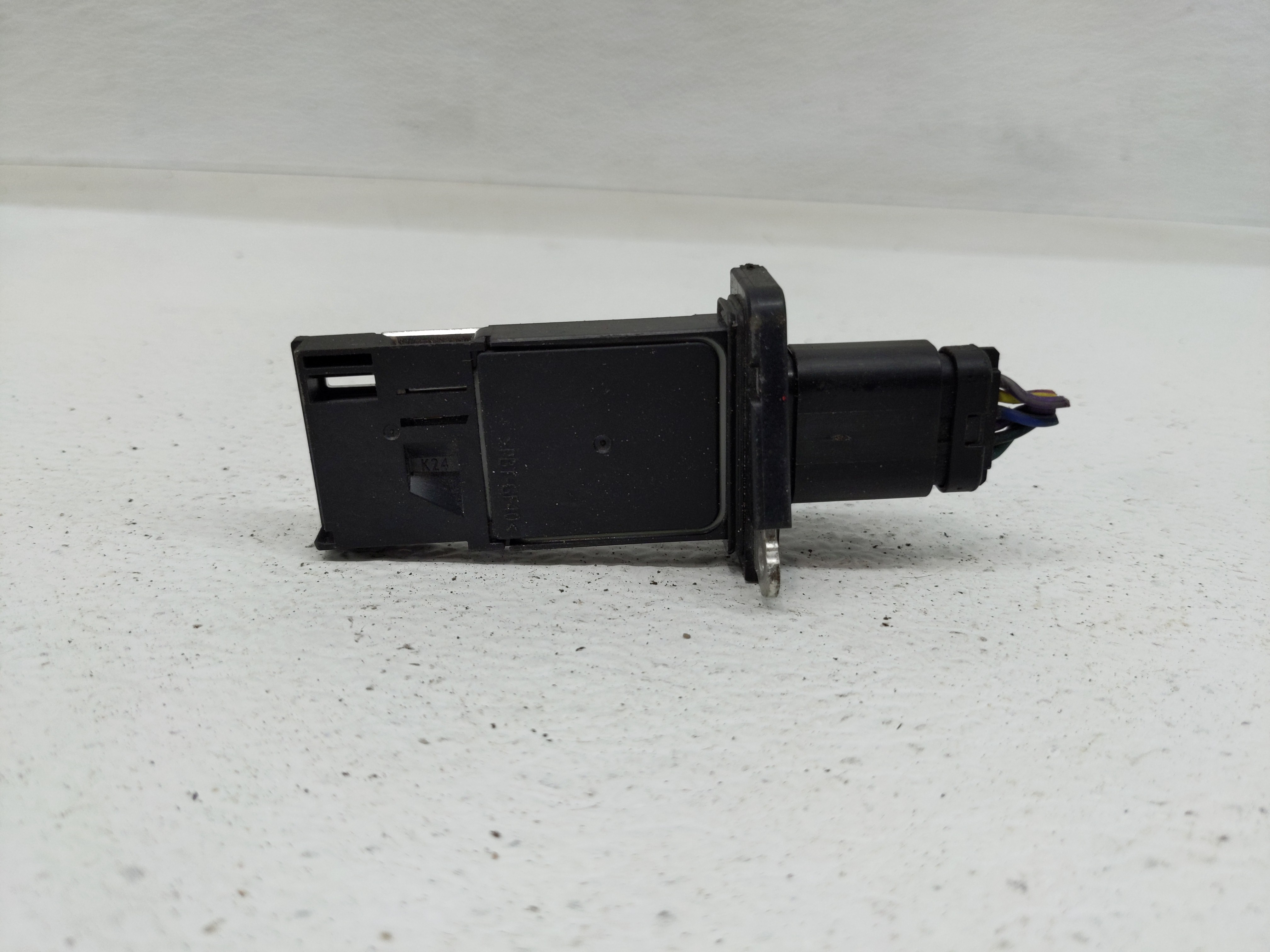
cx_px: 635
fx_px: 917
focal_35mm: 25
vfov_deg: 54.9
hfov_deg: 69.4
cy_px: 476
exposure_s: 1/120
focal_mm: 4.38
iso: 68
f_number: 1.73
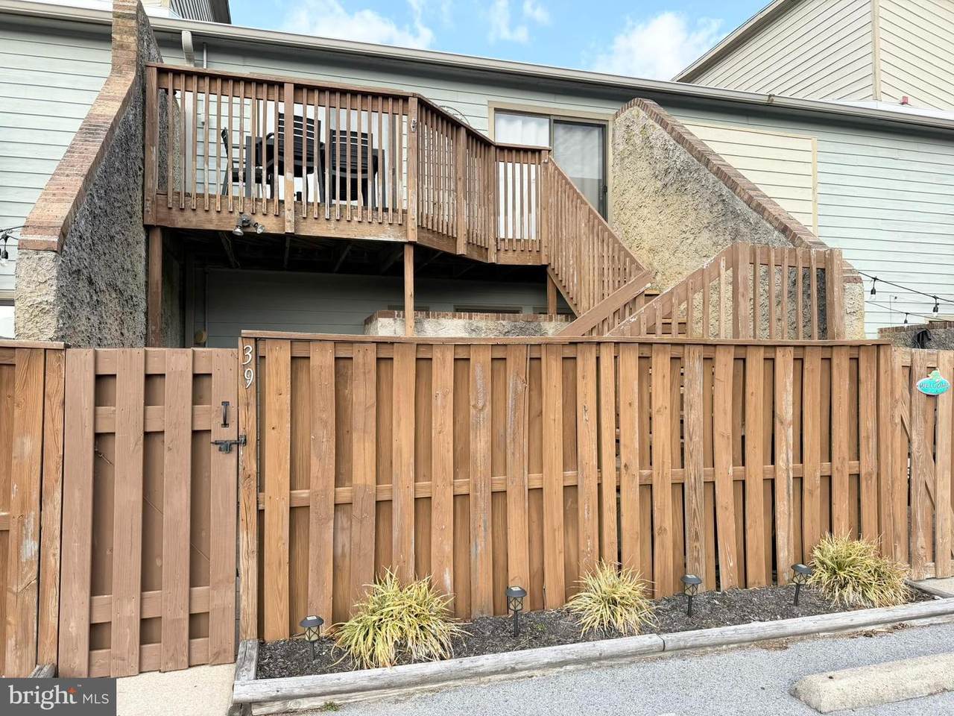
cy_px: 358
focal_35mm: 24
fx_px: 661
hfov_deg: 71.6
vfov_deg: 56.8
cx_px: 477
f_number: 1.78
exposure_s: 1/1314
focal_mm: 6.76
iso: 80
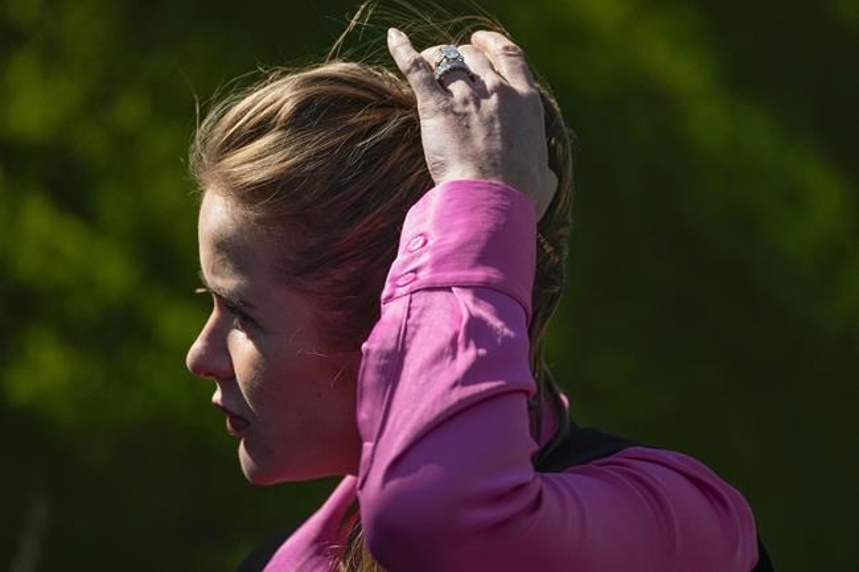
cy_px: 286
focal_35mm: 194
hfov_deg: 10.6
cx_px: 430
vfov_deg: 7.1
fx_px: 4628
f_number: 5.6
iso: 1000
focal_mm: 194
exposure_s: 1/5000
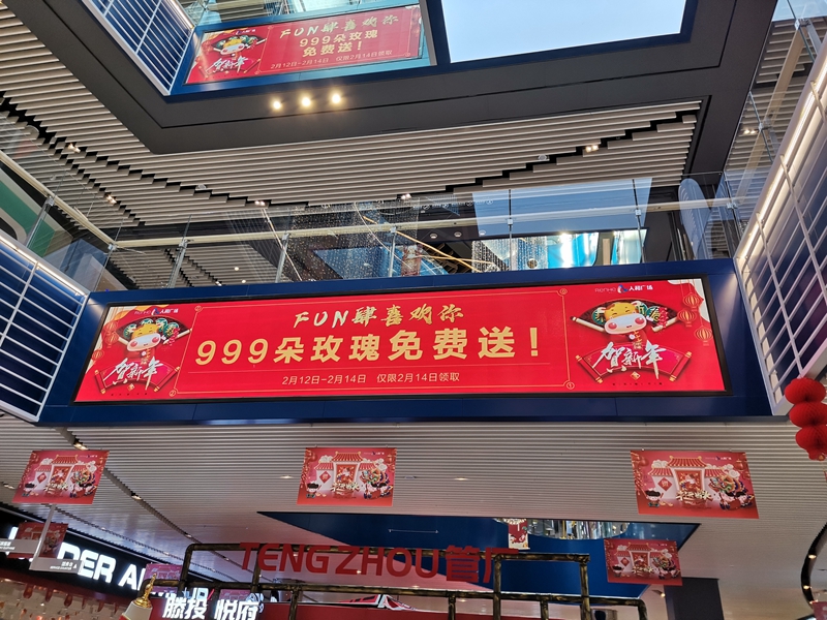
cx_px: 414
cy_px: 310
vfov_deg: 53.1
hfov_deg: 67.3
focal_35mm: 26
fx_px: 621
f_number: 1.8
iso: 80
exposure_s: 1/100
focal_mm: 5.5
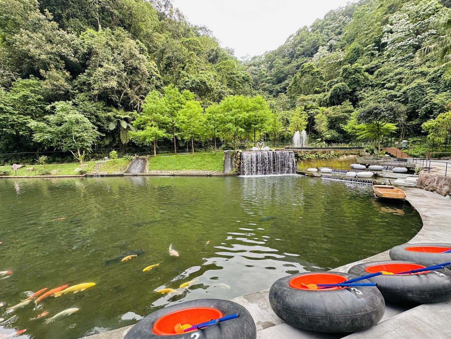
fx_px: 195
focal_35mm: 15
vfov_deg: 81.7
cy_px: 173
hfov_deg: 98.1
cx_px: 215
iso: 50
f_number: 2.2
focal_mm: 2.22
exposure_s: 1/99
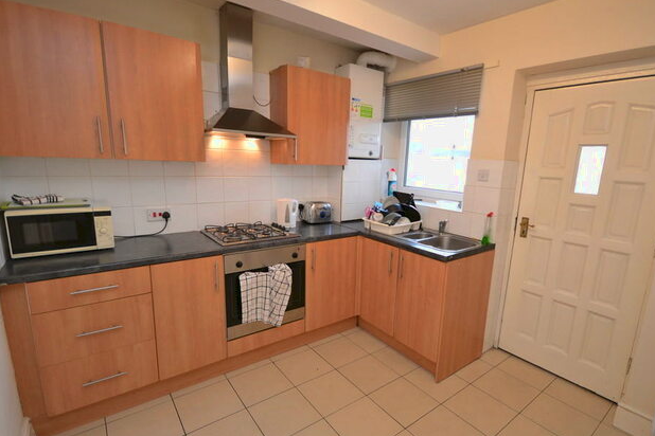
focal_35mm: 17
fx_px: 309
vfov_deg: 70.4
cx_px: 352
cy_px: 220
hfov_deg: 93.1
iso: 640
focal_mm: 10
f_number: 4
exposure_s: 1/60
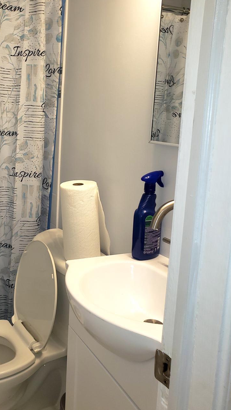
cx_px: 48
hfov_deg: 33.7
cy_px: 176
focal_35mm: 34
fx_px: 370
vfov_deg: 57.8
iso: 64
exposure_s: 1/60
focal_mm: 4.3
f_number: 2.4
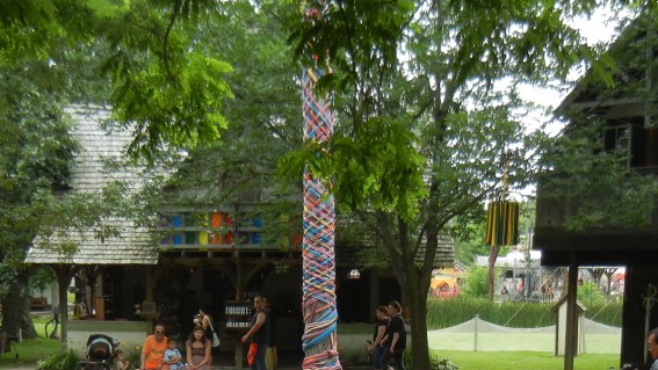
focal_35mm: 59
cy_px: 401
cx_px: 279
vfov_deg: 19.6
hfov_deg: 35.4
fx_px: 1029
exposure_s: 1/225
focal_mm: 5.4
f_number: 3.5
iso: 160
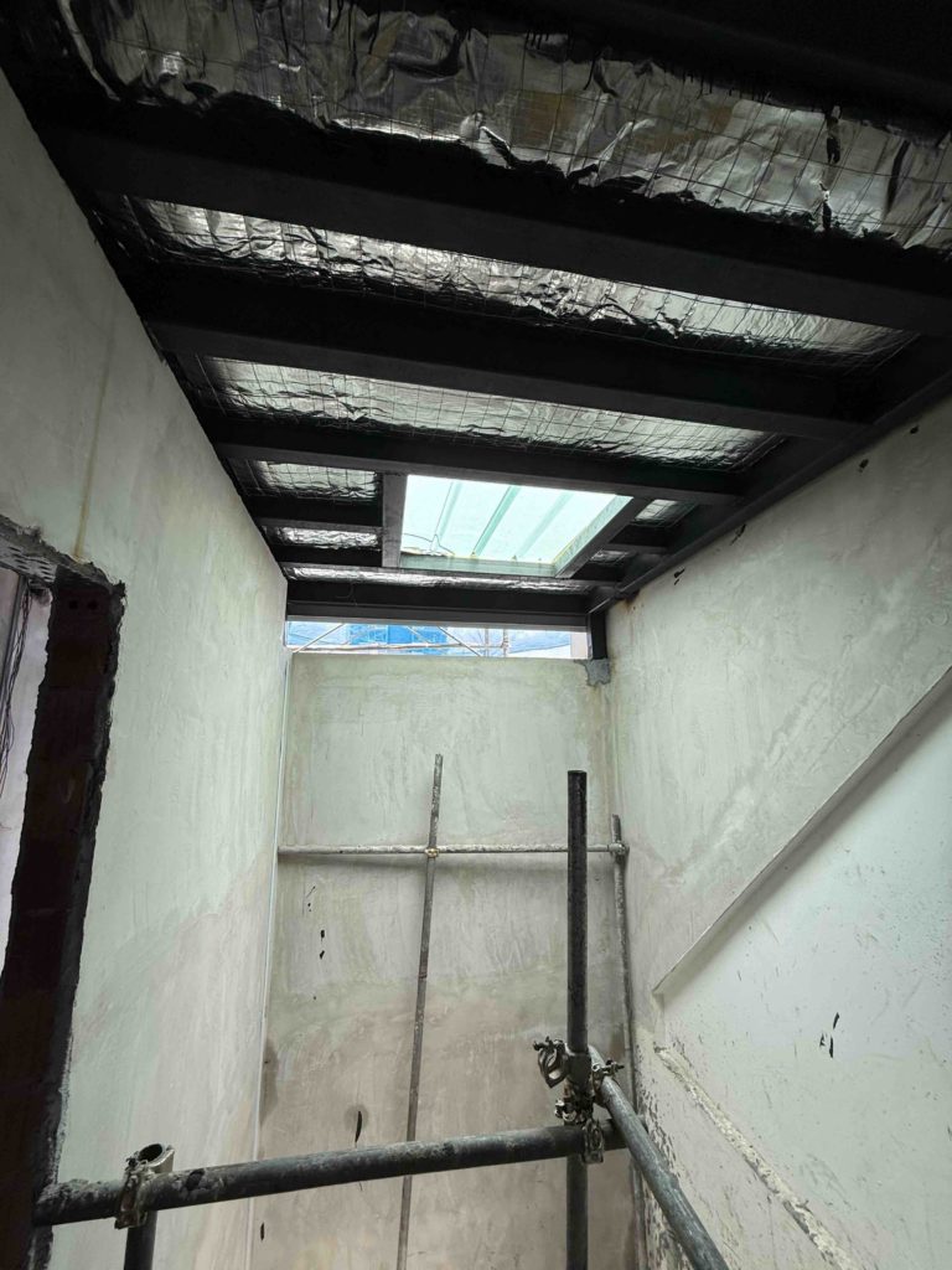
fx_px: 513
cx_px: 476
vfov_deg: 102.1
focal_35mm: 14
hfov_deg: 85.7
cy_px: 635
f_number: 2.2
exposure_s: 1/346
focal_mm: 2.22
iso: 64
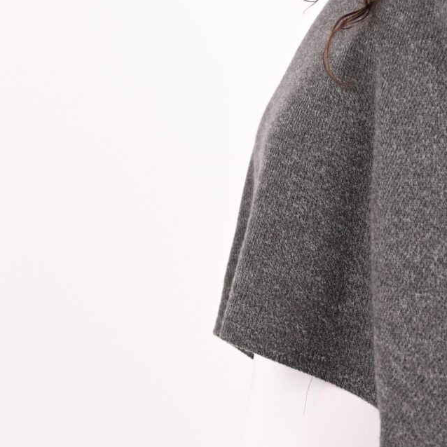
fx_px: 1720
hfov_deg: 14.7
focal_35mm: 118
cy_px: 233
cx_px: 339
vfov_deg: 14.8
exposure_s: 1/200
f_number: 4
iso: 640
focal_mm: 34.5
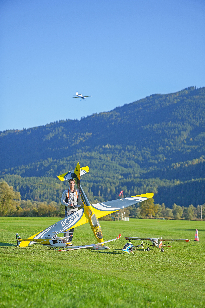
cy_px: 154
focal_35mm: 70
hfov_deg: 19.5
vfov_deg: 28.8
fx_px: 598
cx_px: 102
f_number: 2.8
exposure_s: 1/1250
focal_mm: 70
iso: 100
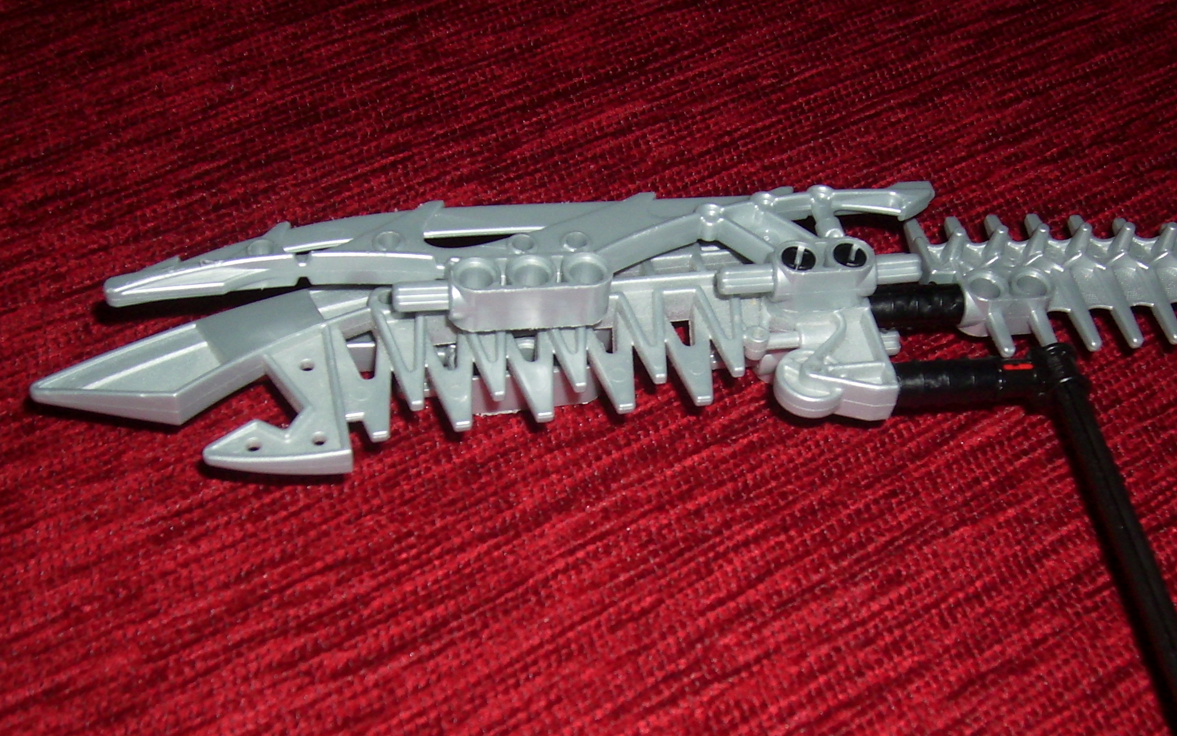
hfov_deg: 45.1
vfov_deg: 29.0
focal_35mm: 44
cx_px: 676
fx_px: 1411
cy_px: 494
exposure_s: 1/30
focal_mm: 5.99
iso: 50
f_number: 7.1
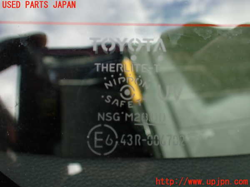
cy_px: 94
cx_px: 125
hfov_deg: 60.0
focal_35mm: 30
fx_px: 217
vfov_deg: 46.8
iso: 100
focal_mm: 5.4
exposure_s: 1/200
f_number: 2.3
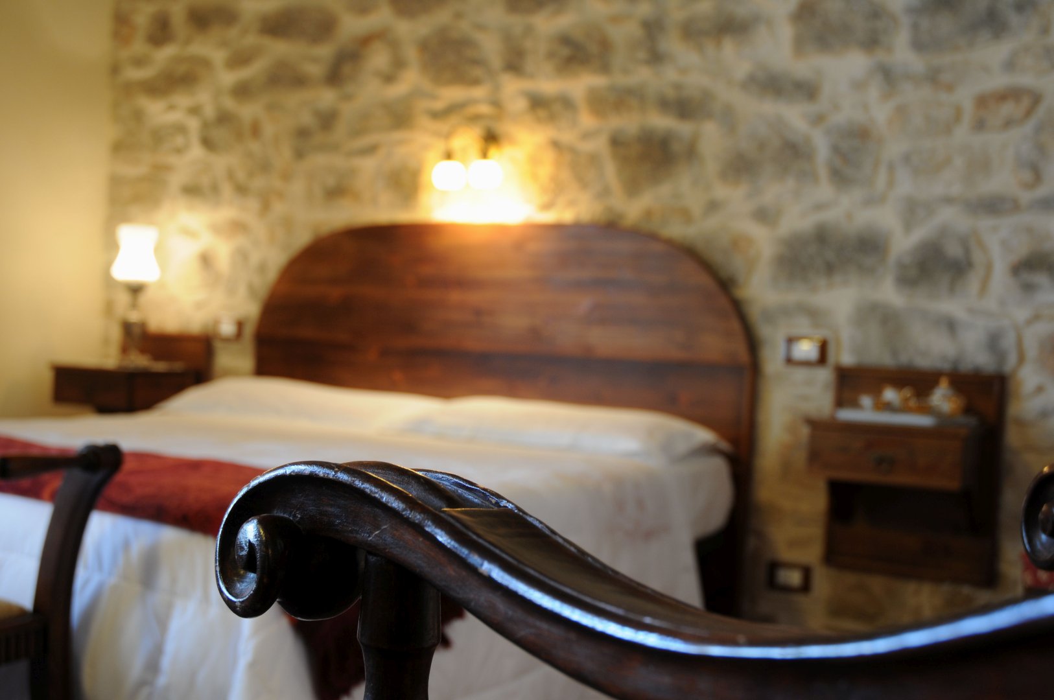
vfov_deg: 30.8
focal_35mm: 44
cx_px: 527
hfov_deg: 45.0
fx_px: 1272
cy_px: 350
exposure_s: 1/10
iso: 200
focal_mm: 29
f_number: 3.8
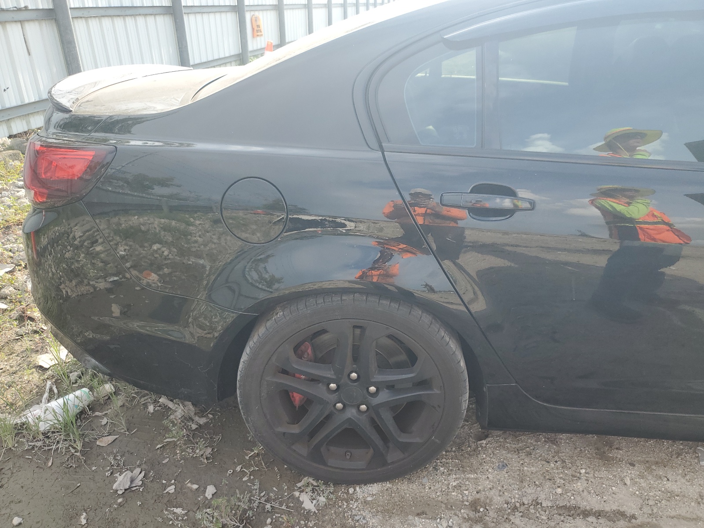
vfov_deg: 53.1
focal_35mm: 26
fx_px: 529
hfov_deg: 67.3
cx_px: 352
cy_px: 264
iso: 50
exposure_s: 1/714
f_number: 1.5
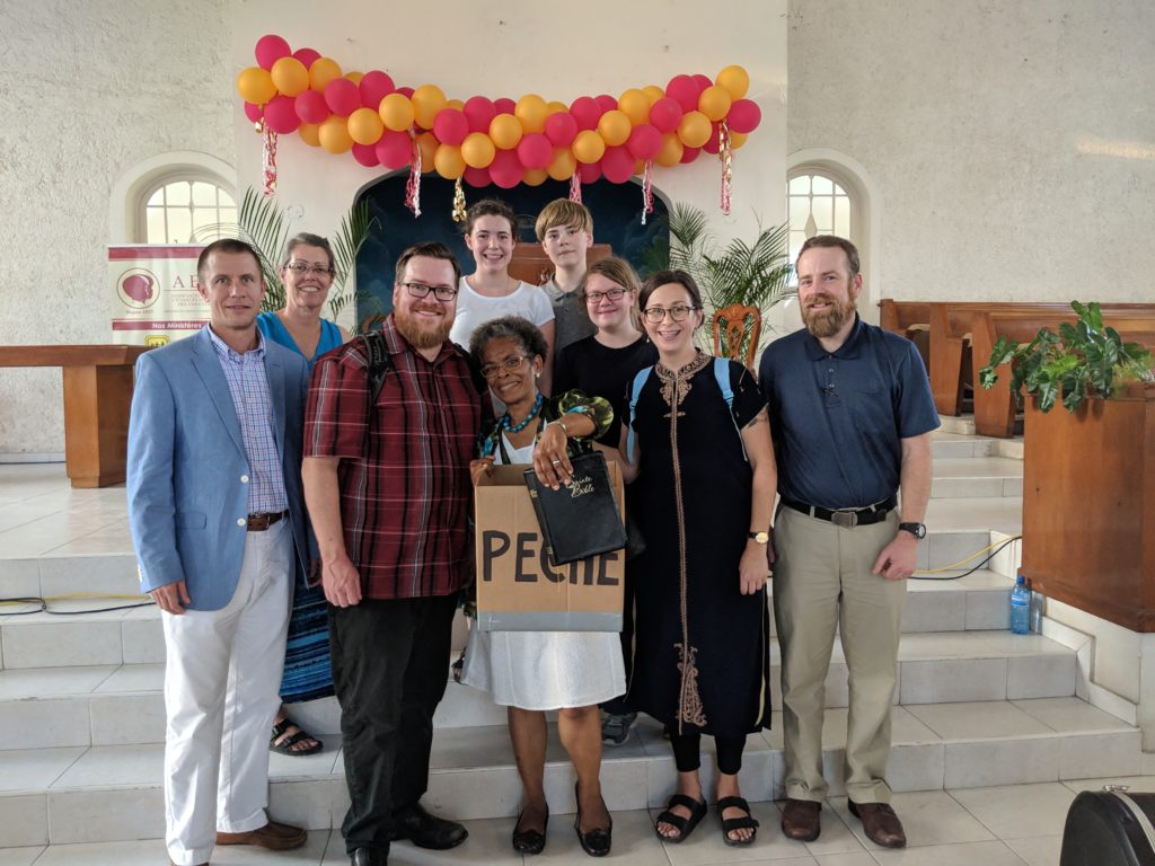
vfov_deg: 51.4
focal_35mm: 27
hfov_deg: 65.3
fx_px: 901
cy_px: 433
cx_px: 578
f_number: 1.8
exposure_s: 1/60
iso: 328
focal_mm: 4.44
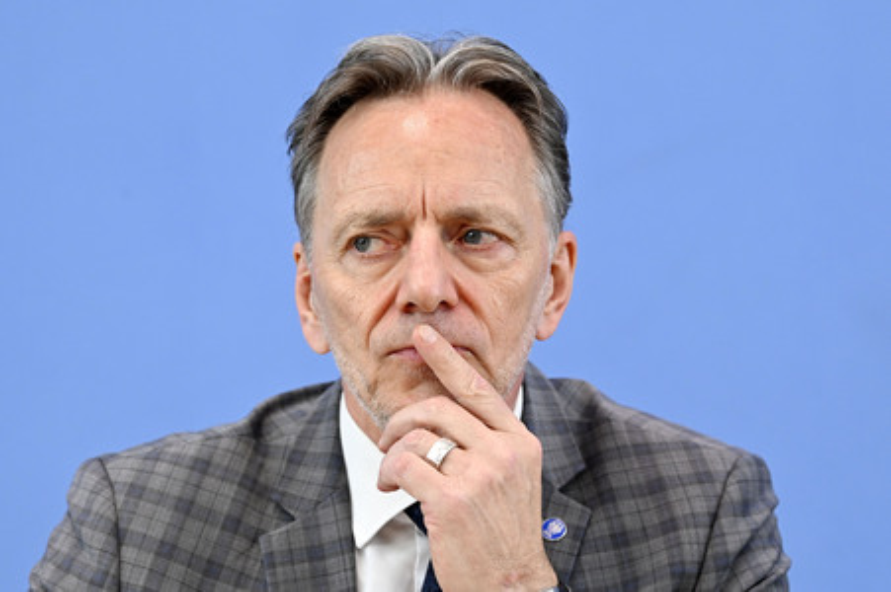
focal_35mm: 130
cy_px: 296
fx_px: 3215
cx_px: 446
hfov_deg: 15.8
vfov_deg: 10.5
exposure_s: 1/800
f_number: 5.6
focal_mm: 130
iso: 3200
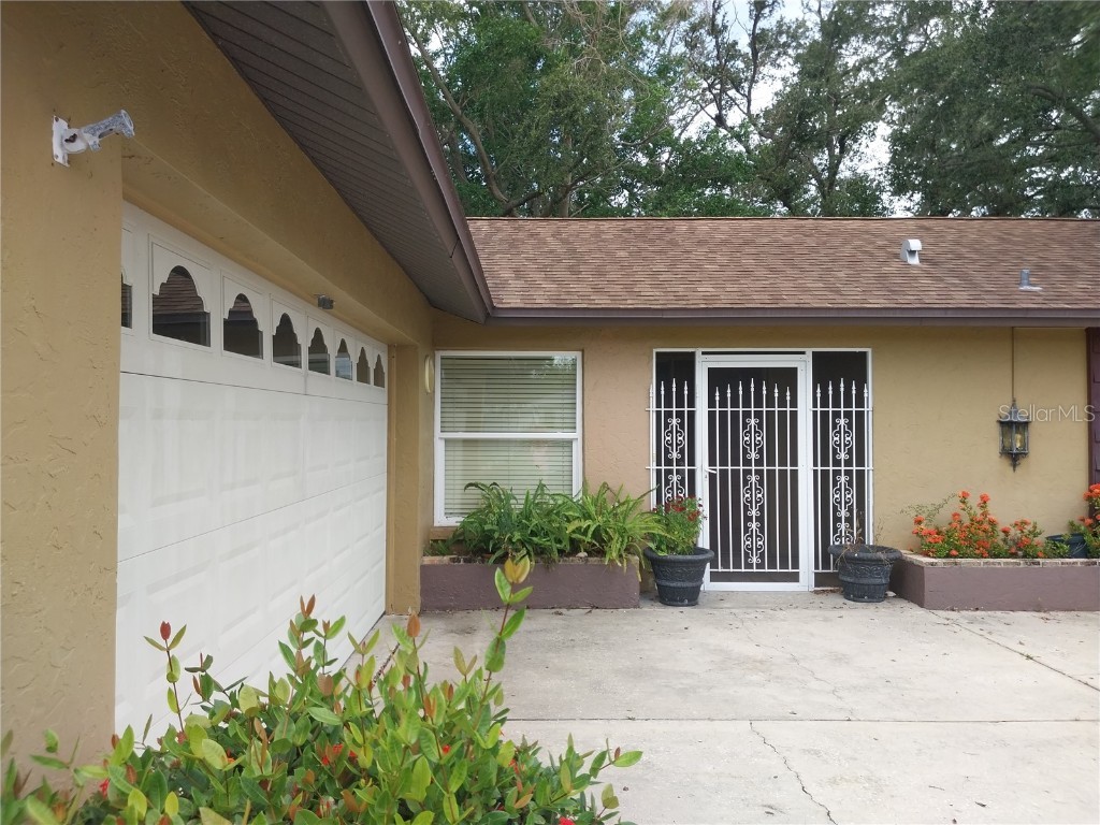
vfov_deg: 53.1
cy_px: 412
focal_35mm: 26
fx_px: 826
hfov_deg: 67.3
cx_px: 550
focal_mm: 4
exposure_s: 1/218
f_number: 1.8
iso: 20
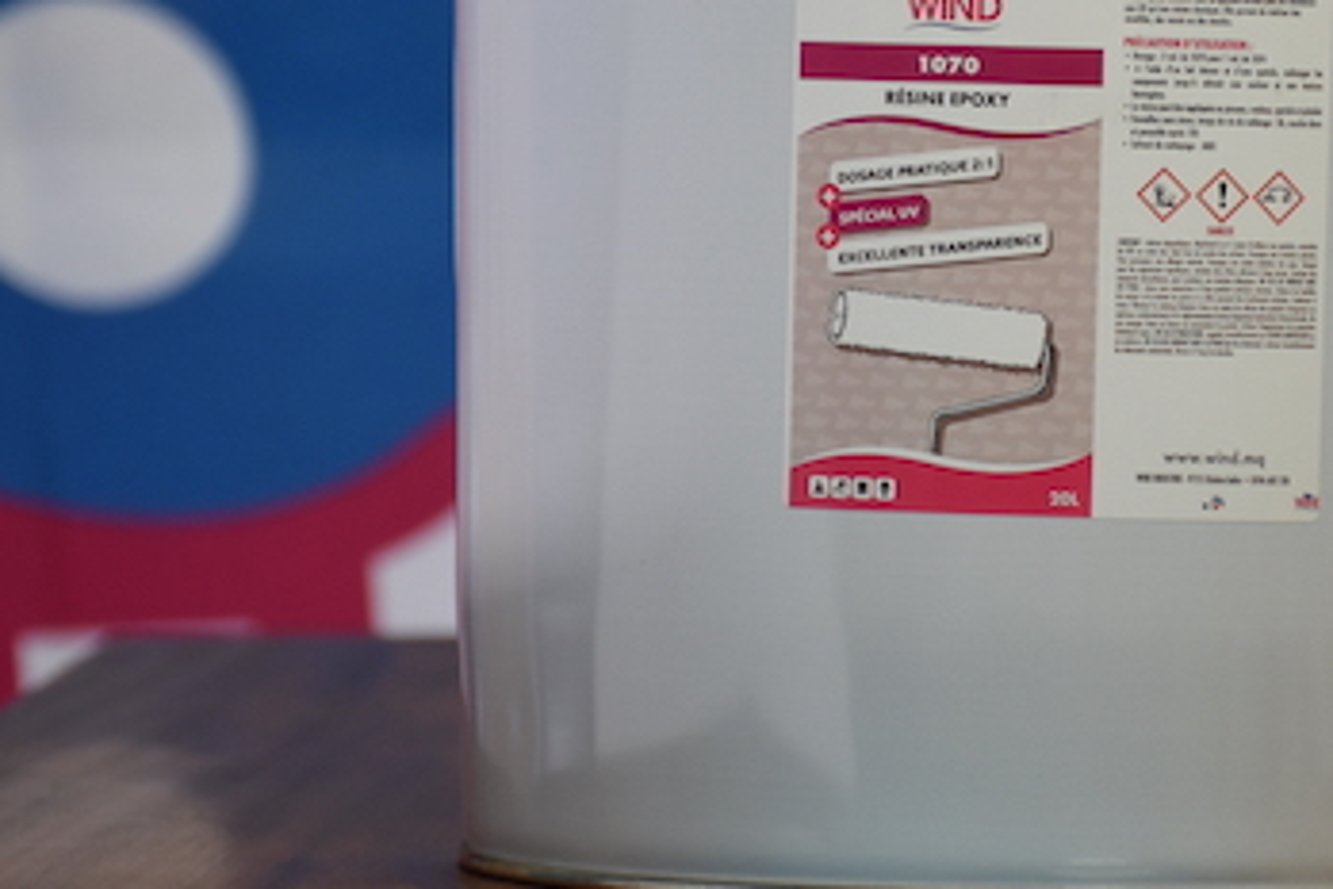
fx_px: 8182
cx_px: 1038
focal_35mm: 221
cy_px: 159
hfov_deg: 9.3
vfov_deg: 6.2
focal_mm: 80
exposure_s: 1/60
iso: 720
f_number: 5.3
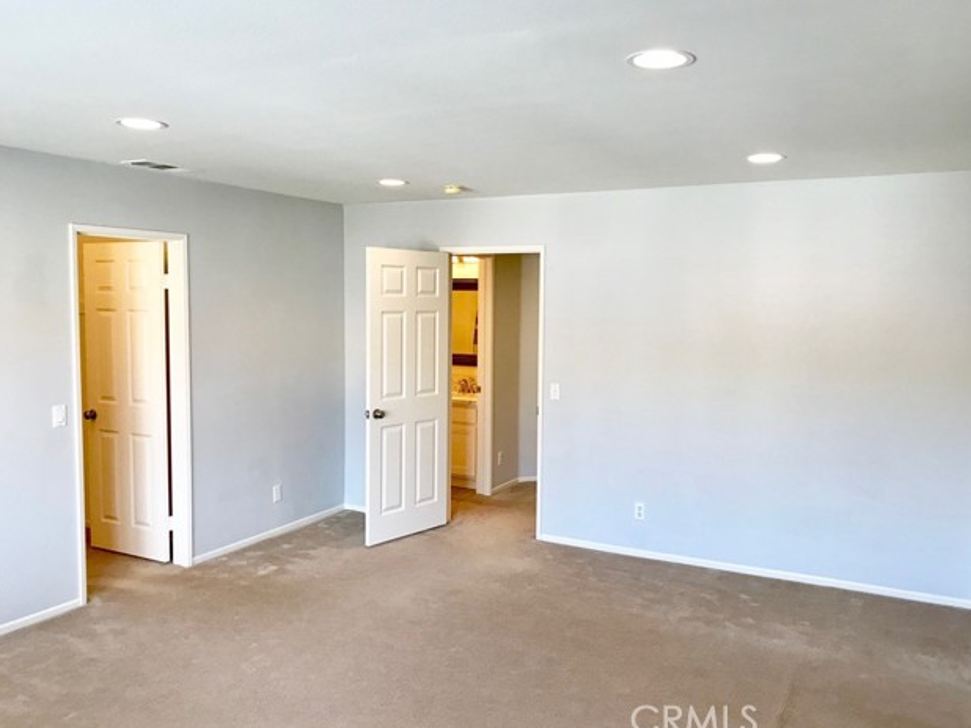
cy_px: 365
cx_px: 486
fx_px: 813
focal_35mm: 29
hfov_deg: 61.7
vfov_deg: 48.2
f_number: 1.8
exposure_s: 1/30
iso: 25
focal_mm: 3.99
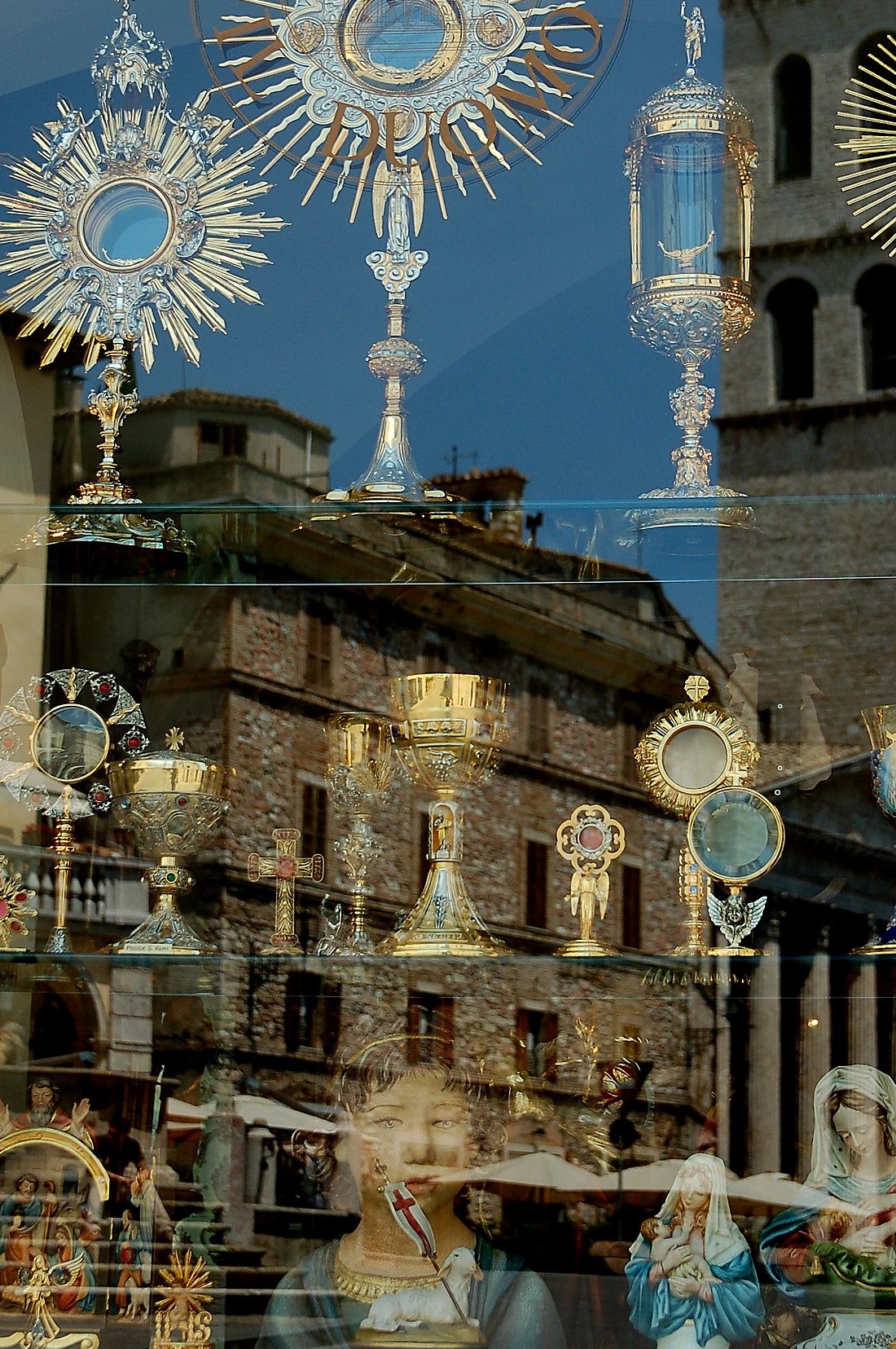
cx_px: 539
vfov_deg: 23.4
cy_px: 593
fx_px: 3255
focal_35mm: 87
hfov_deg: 15.7
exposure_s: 1/250
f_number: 5.6
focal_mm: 40
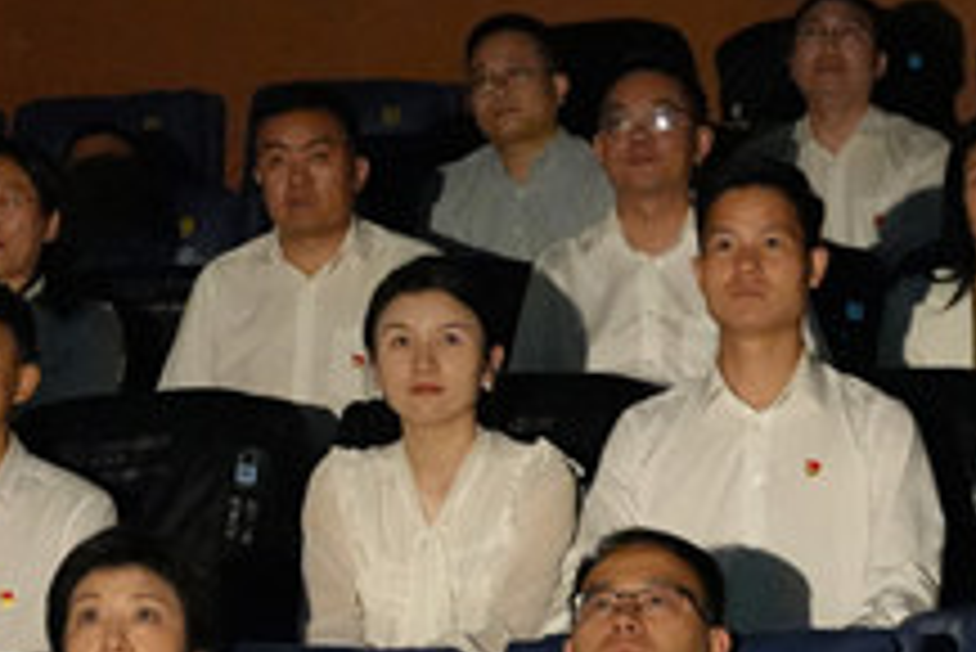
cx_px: 729
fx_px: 4730
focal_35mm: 174
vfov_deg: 7.9
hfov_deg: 11.8
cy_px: 432
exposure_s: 1/125
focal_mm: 44.6
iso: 12800
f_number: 2.8
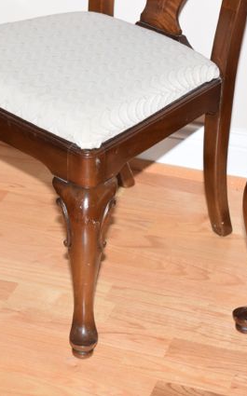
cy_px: 198
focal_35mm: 127
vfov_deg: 16.5
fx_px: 1368
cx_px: 97
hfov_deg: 10.3
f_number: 5.6
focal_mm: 55
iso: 800
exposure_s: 1/125
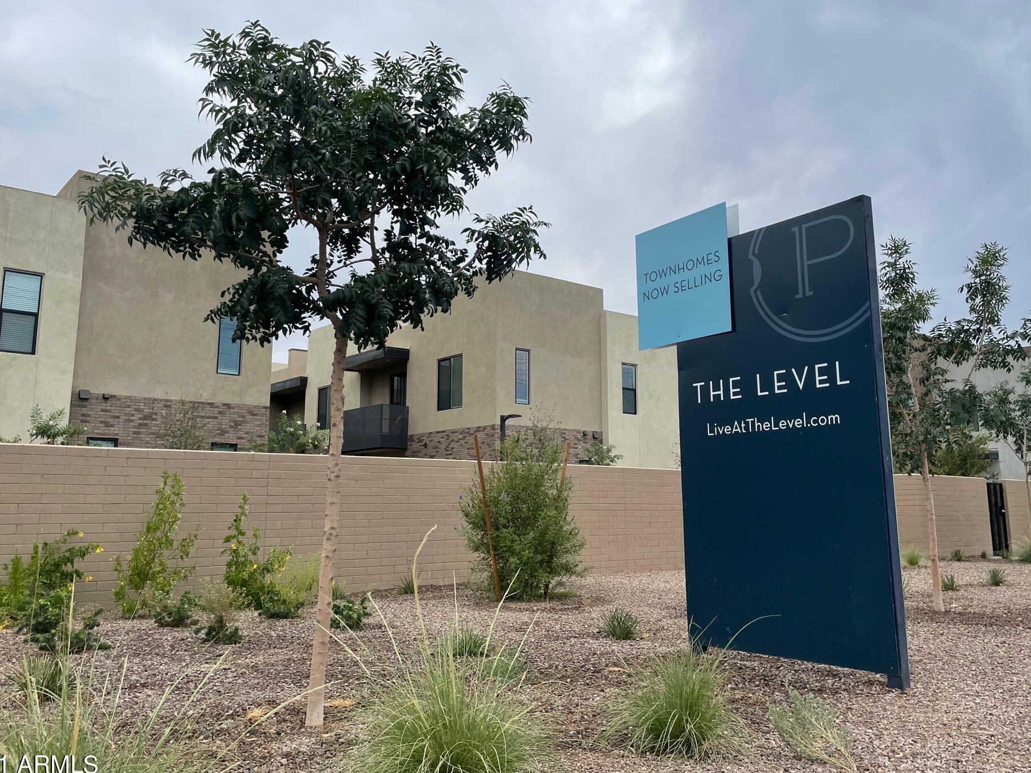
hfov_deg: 61.6
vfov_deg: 48.2
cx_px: 529
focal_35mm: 29
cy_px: 366
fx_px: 864
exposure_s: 1/4464
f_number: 1.6
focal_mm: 4.2
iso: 32
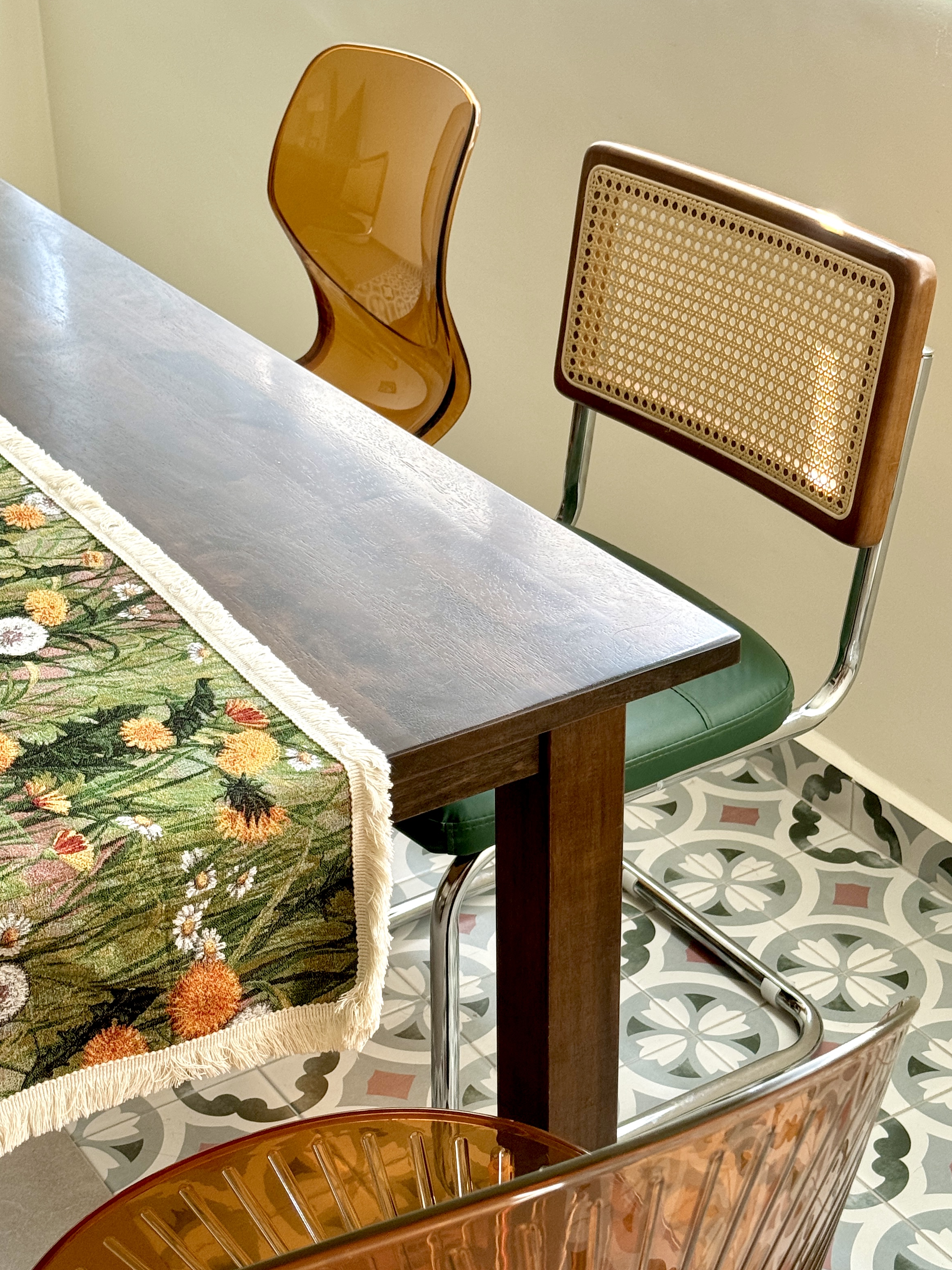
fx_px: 2274
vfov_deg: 31.2
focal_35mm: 62
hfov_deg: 23.6
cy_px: 619
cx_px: 435
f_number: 1.78
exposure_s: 1/105
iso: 100
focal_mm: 6.76
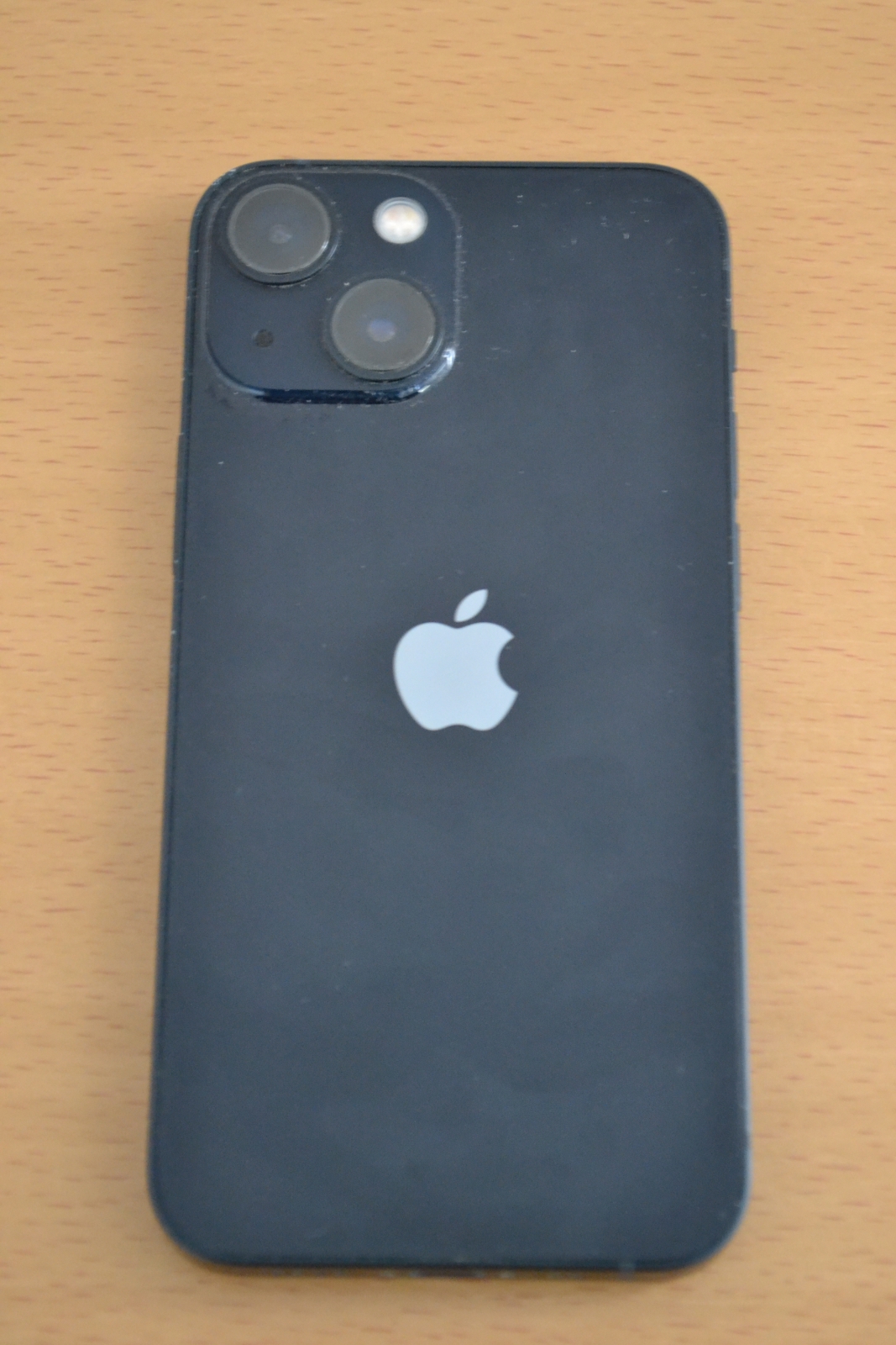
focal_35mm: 82
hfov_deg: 16.6
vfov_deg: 24.6
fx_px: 3079
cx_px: 448
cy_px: 672
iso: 3200
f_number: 5.6
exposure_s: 1/40
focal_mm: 55
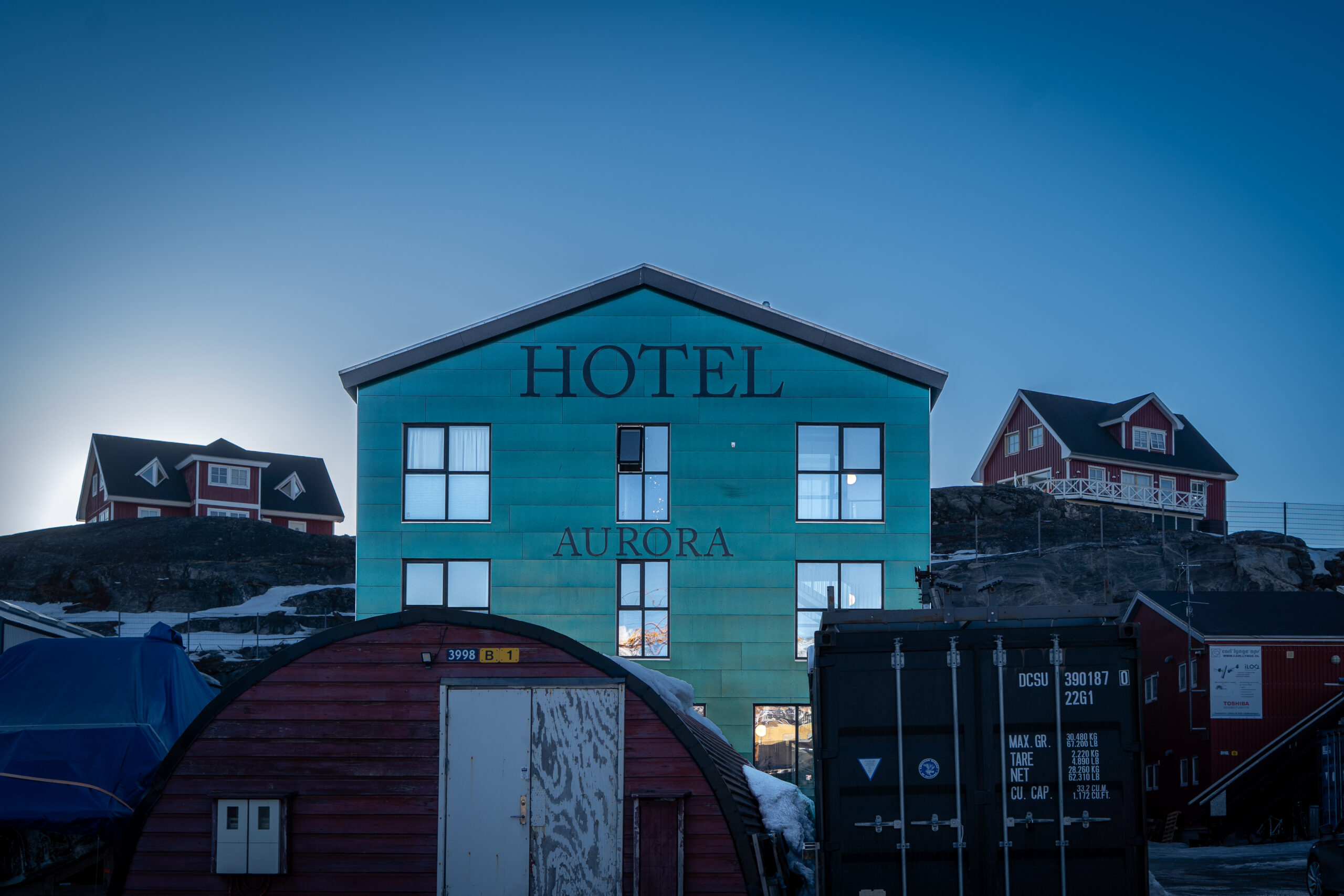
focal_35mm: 46
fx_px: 1717
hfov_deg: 42.7
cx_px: 672
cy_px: 448
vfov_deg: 29.2
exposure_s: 1/500
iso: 100
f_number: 4.5
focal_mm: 46
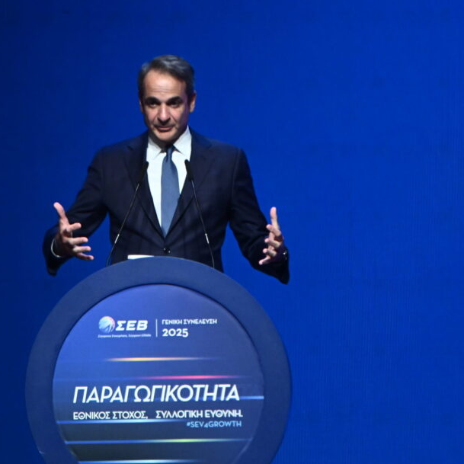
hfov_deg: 4.6
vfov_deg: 4.6
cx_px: 175
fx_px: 5839
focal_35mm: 385
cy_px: 232
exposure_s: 1/320
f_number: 2.8
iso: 2500
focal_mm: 200
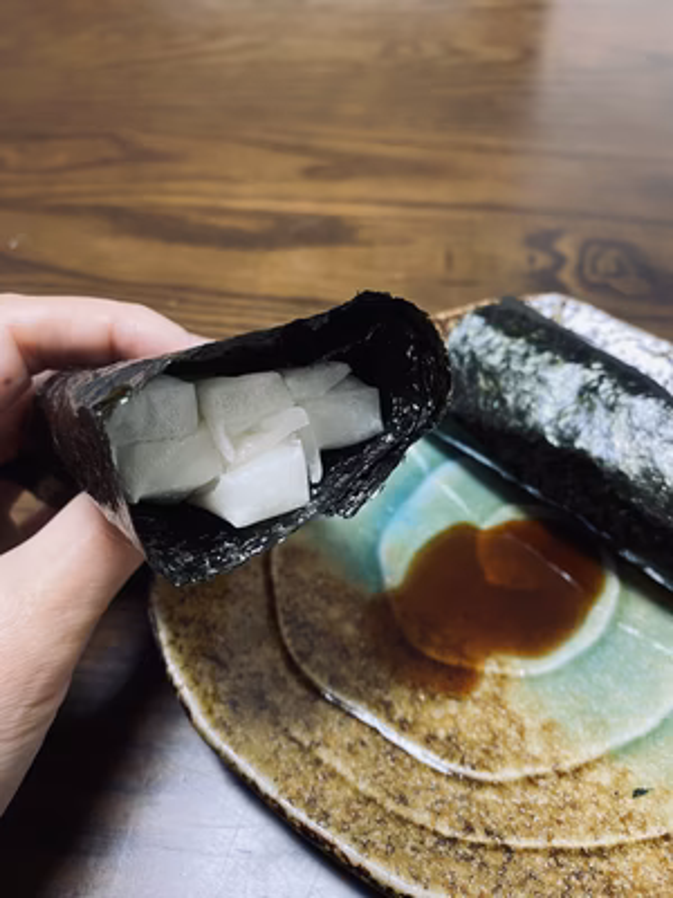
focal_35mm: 25
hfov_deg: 54.9
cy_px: 449
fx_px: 648
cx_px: 336
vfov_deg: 69.4
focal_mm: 4.25
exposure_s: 1/60
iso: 250
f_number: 1.8
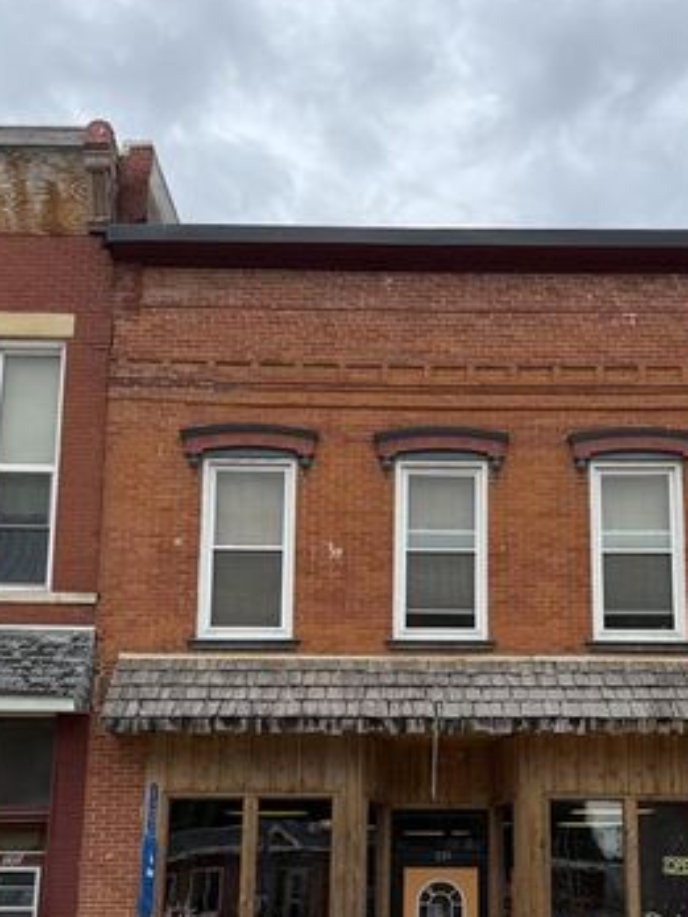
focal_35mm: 46
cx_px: 456
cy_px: 671
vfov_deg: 40.3
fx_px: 1219
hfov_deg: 31.3
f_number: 1.78
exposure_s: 1/2525
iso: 80
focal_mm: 6.76
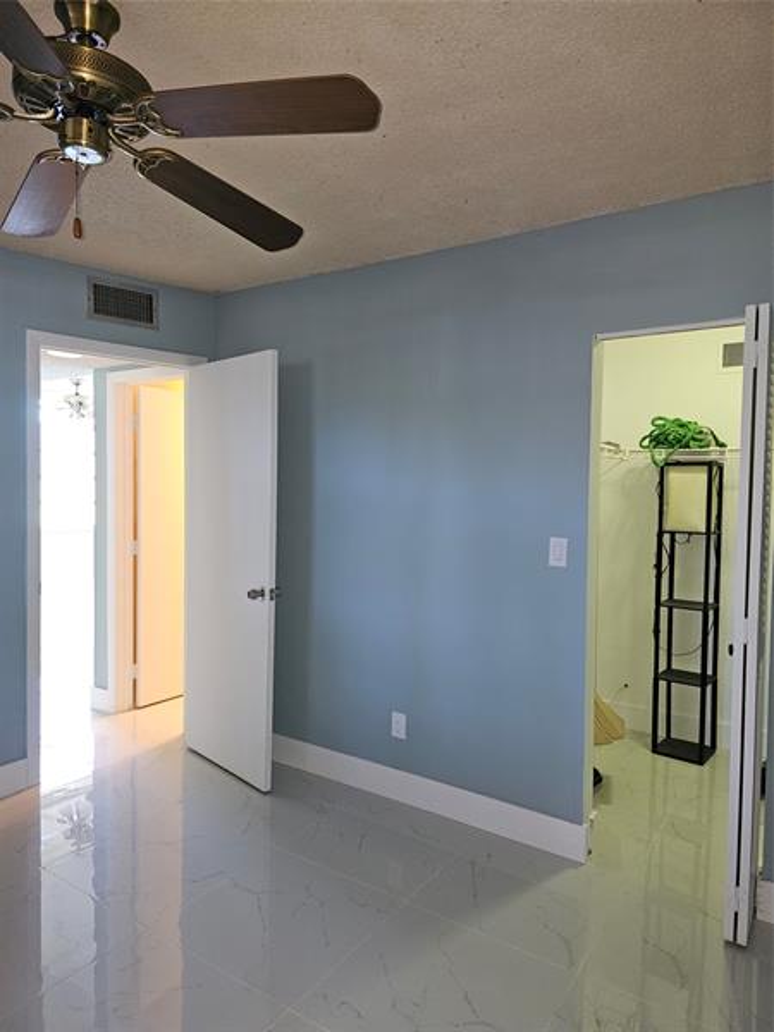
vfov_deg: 73.9
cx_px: 387
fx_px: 686
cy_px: 516
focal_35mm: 23
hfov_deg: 58.9
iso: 125
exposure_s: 1/17
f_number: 1.7
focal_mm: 6.3
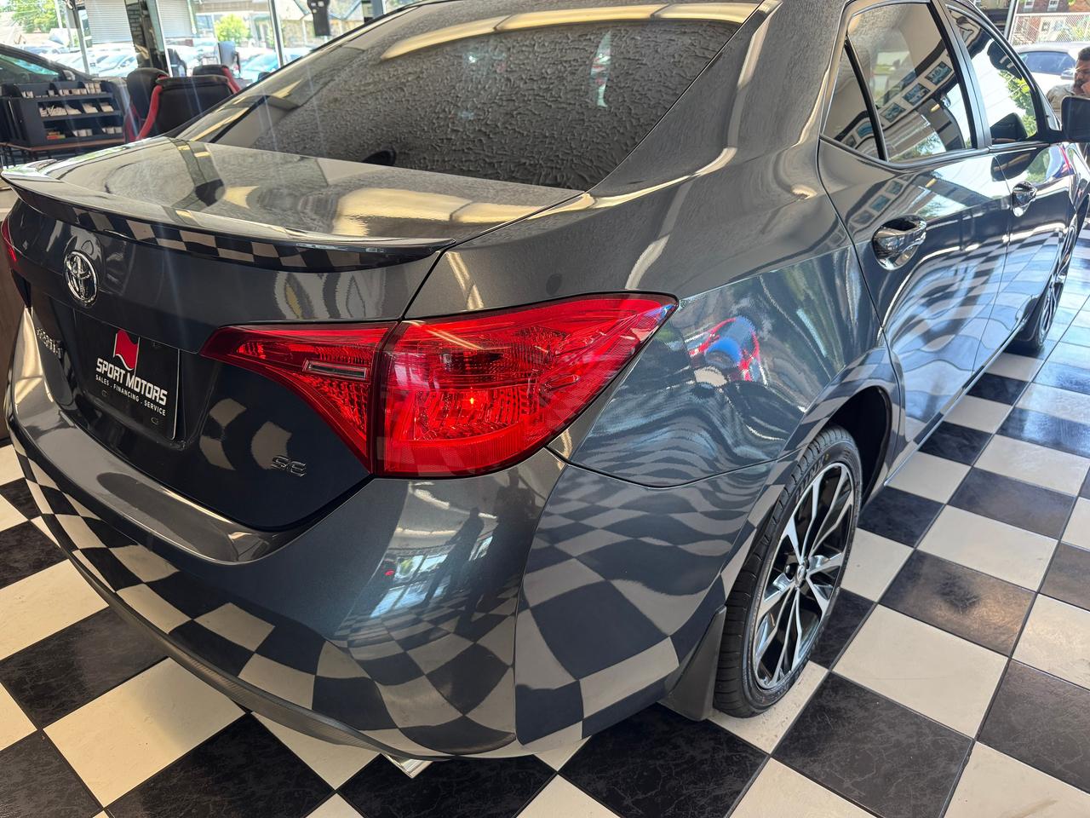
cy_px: 409
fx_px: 756
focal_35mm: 24
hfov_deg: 71.6
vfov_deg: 56.8
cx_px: 545
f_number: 1.78
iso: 160
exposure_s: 1/120
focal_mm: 6.76
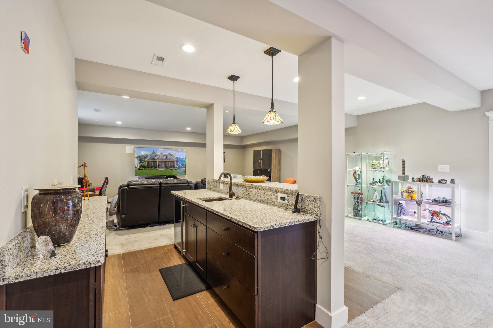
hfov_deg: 96.7
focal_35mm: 16
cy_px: 164
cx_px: 246
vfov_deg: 73.7
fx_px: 219
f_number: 8
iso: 200
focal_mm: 16
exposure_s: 1/2.5
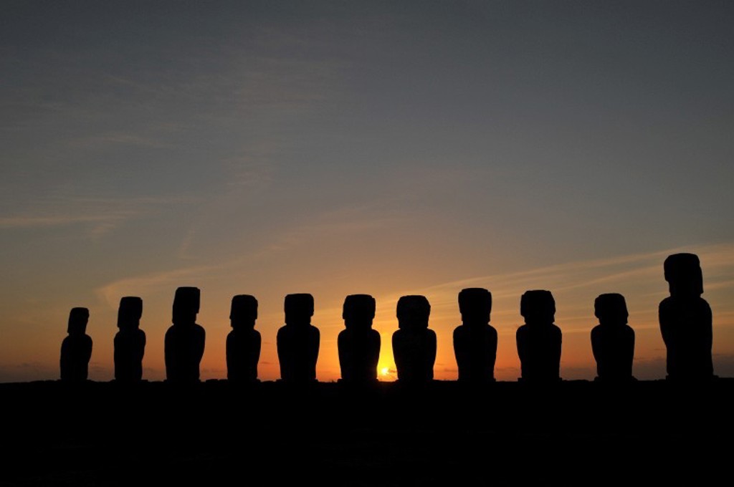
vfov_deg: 36.8
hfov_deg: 53.2
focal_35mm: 36
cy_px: 244
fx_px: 733
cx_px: 367
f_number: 5.6
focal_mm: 24
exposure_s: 1/2000
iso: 200
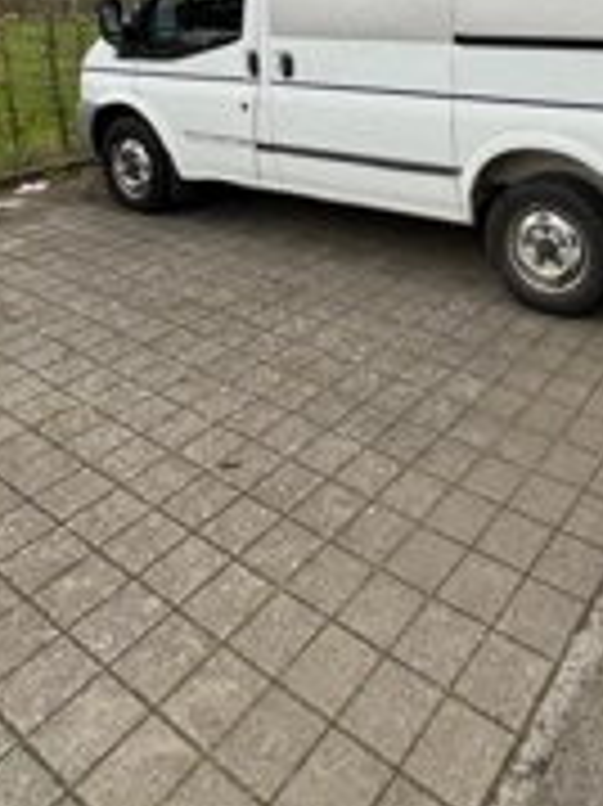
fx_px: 674
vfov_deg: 52.5
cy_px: 50
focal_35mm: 29
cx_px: 500
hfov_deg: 45.3
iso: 32
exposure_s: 1/99
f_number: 1.8
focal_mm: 1.57
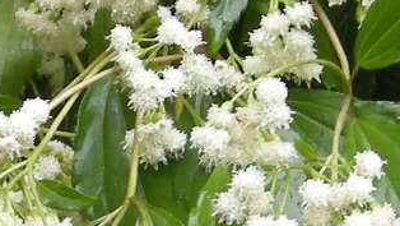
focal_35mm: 291
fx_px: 3088
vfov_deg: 4.2
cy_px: 323
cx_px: 64
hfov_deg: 7.4
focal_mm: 7.5
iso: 64
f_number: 2.7
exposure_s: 1/51
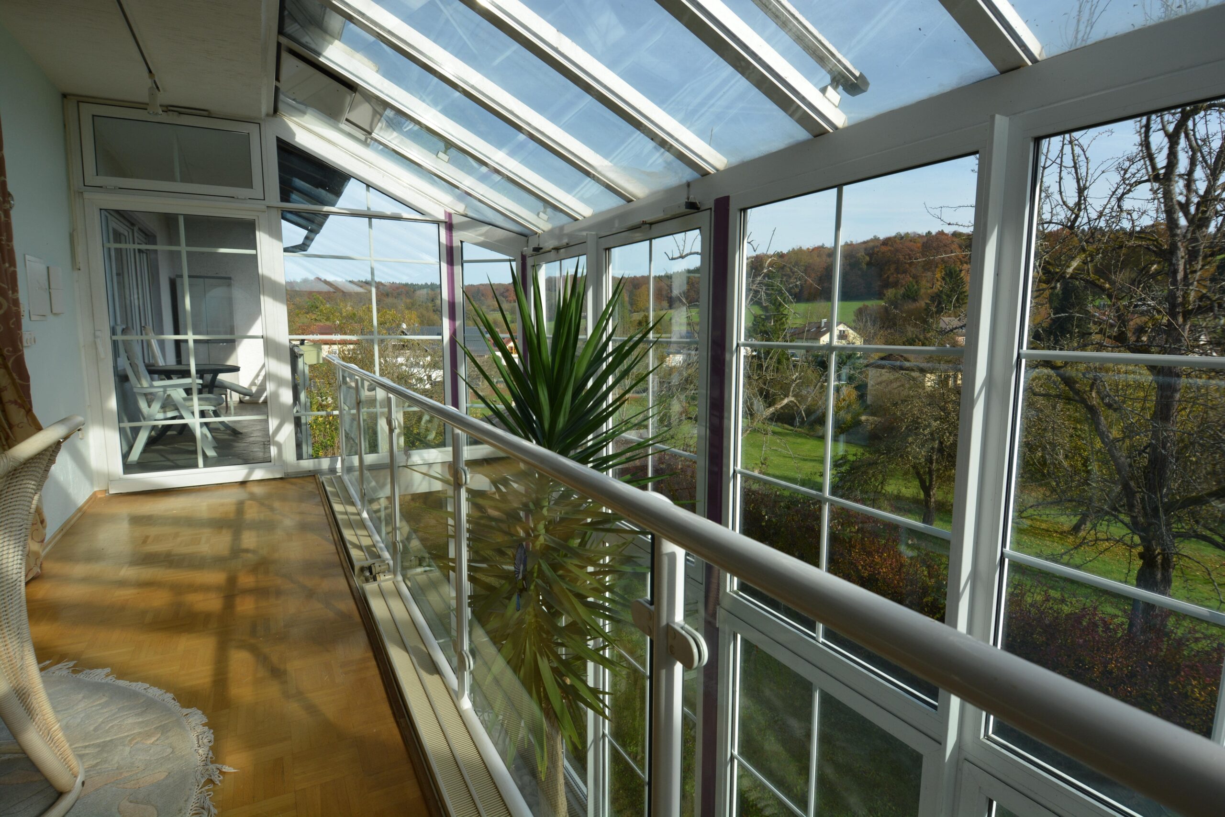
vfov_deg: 67.4
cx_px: 612
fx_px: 612
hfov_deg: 90.0
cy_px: 408
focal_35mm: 18
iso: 140
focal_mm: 12
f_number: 8
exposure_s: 1/250
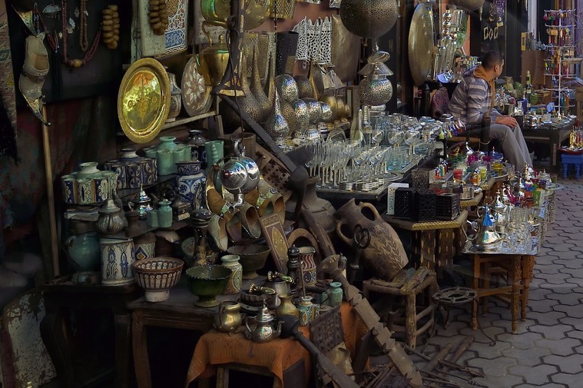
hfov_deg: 31.9
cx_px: 552
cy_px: 5
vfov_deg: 22.2
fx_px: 955
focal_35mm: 59
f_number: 8
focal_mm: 28
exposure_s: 1/320
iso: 1600
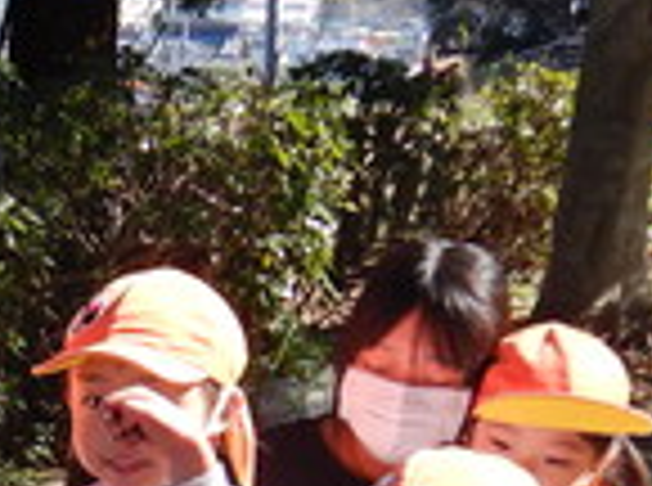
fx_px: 1559
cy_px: 673
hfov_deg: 22.5
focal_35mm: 83
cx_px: -27
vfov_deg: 16.5
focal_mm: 4.3
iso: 125
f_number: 2.8
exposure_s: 1/640
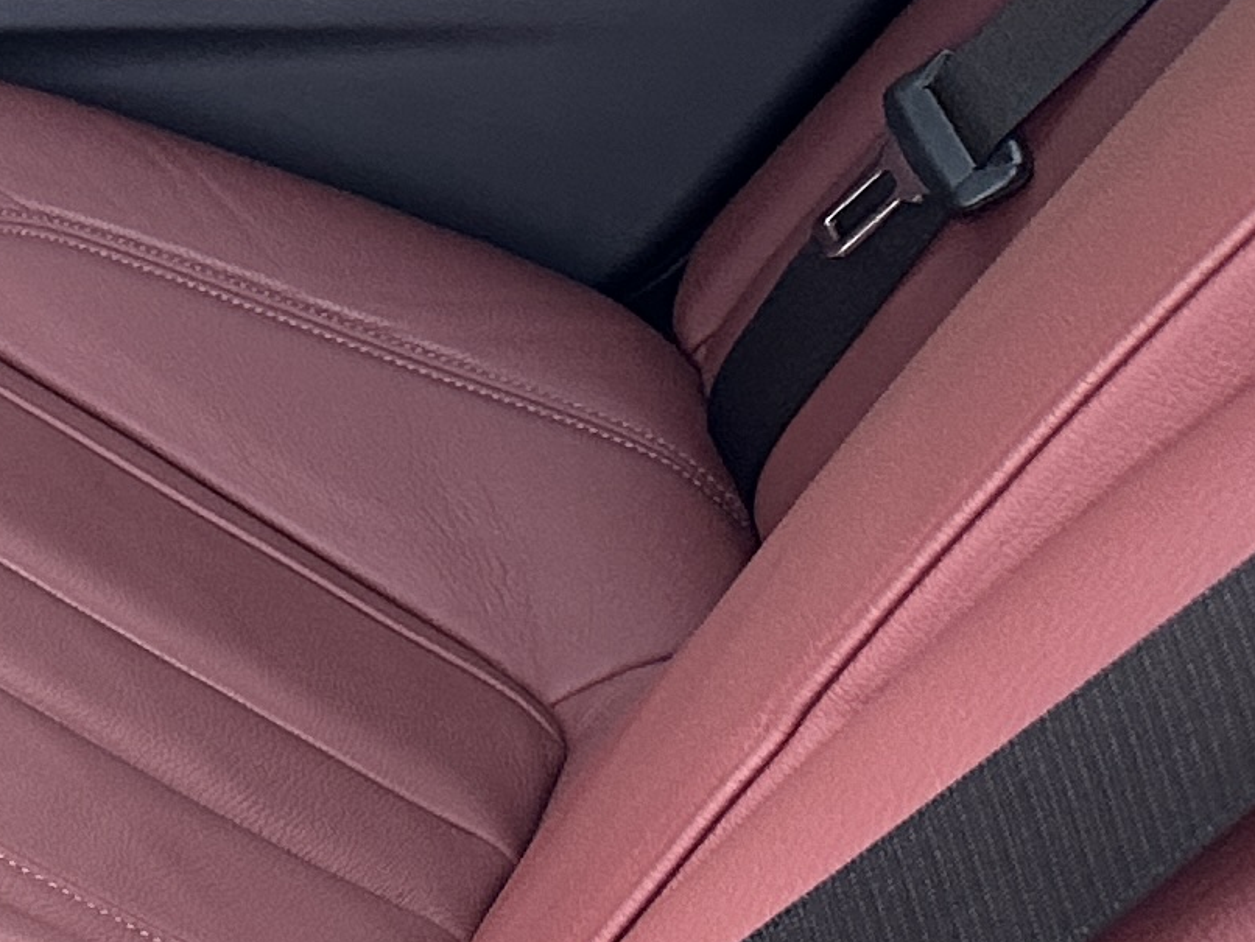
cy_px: 304
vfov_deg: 12.3
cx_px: -1392
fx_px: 4352
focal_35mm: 120
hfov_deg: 13.6
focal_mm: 6.86
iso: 400
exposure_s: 1/50
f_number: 1.78
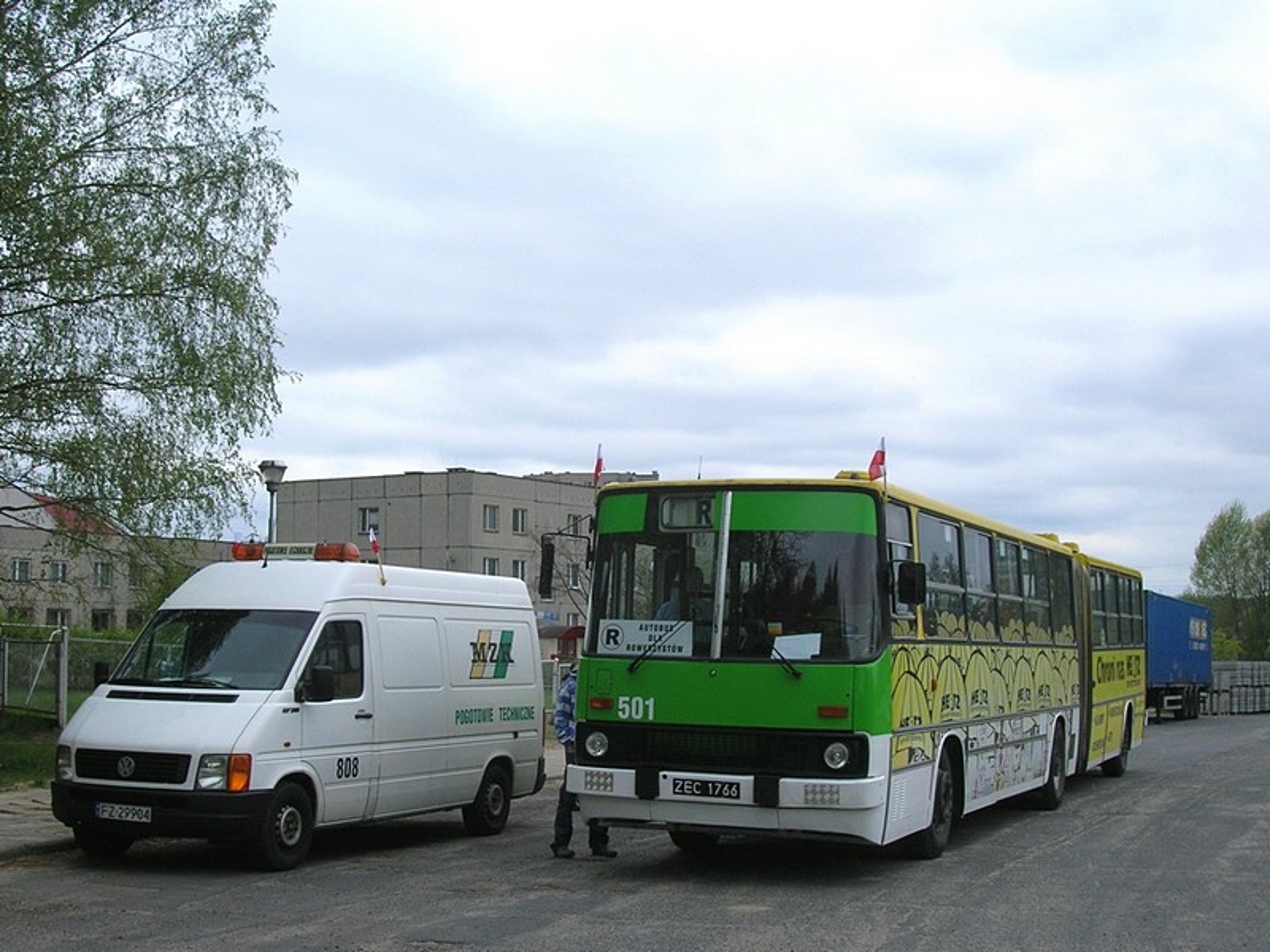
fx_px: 1688
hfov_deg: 41.2
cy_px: 476
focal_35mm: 46
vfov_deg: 31.5
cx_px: 635
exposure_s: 1/147
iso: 53
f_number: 5.4
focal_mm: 7.7
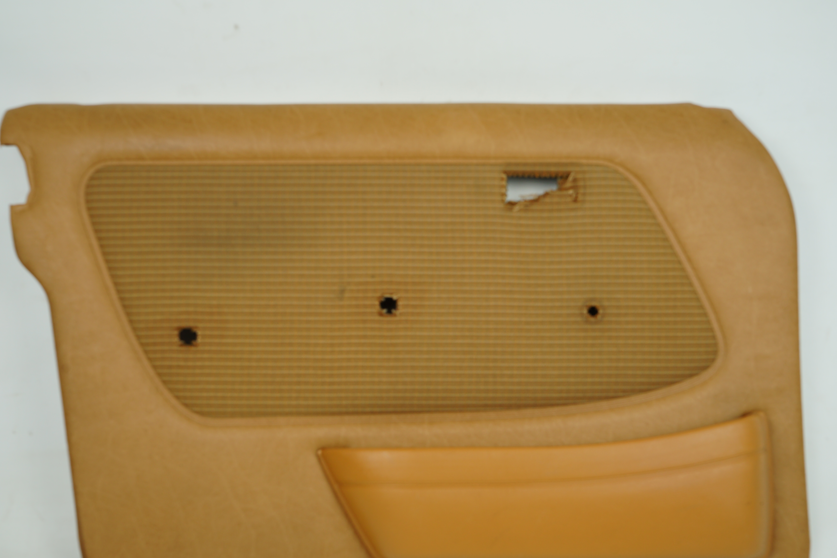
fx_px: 837
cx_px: 399
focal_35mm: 36
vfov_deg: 36.8
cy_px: 307
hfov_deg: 53.1
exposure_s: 1/200
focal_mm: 32
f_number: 8
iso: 200
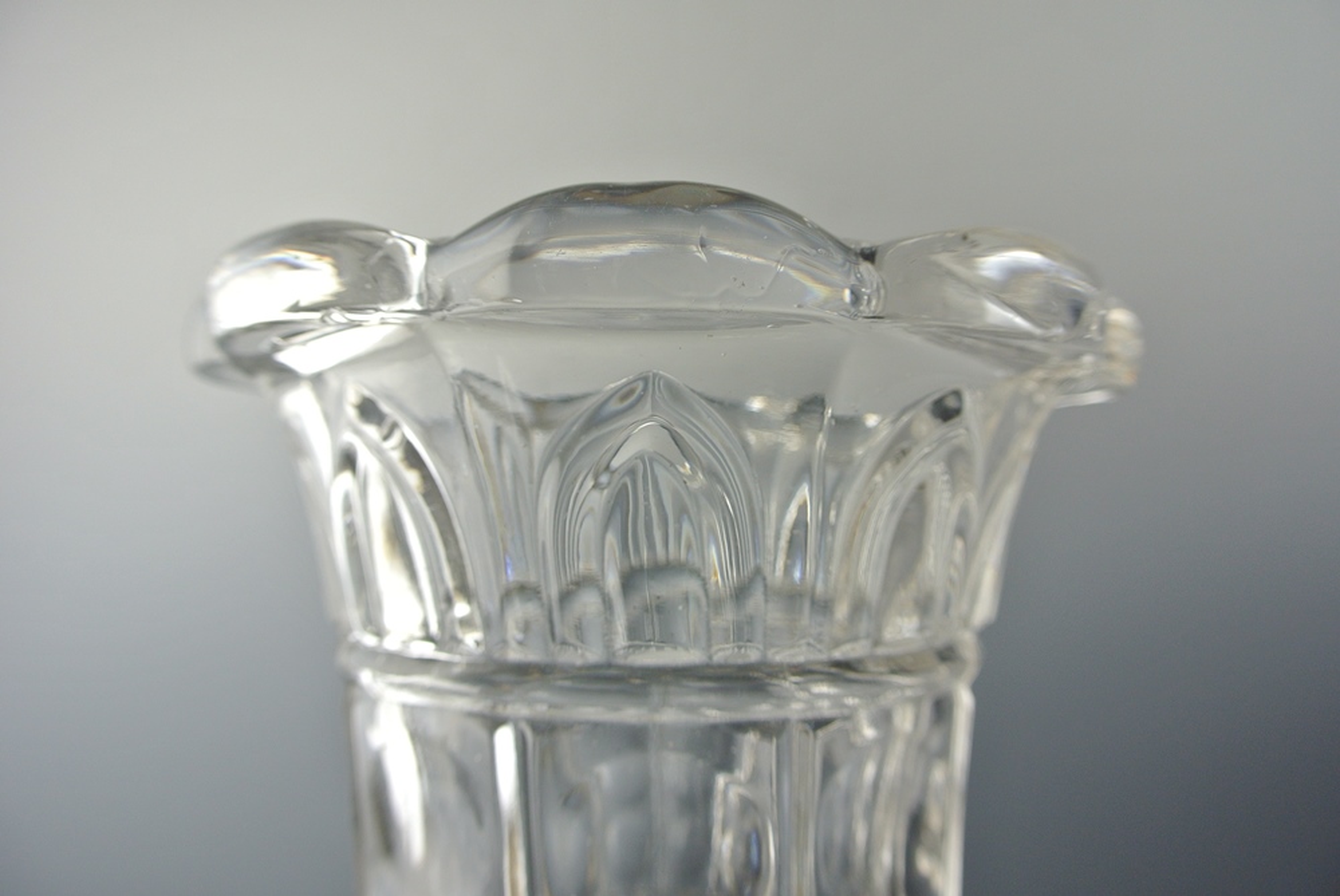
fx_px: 1081
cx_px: 670
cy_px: 448
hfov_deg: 63.6
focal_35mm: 29
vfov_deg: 45.1
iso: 320
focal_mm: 11
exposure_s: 1/125
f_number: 3.5
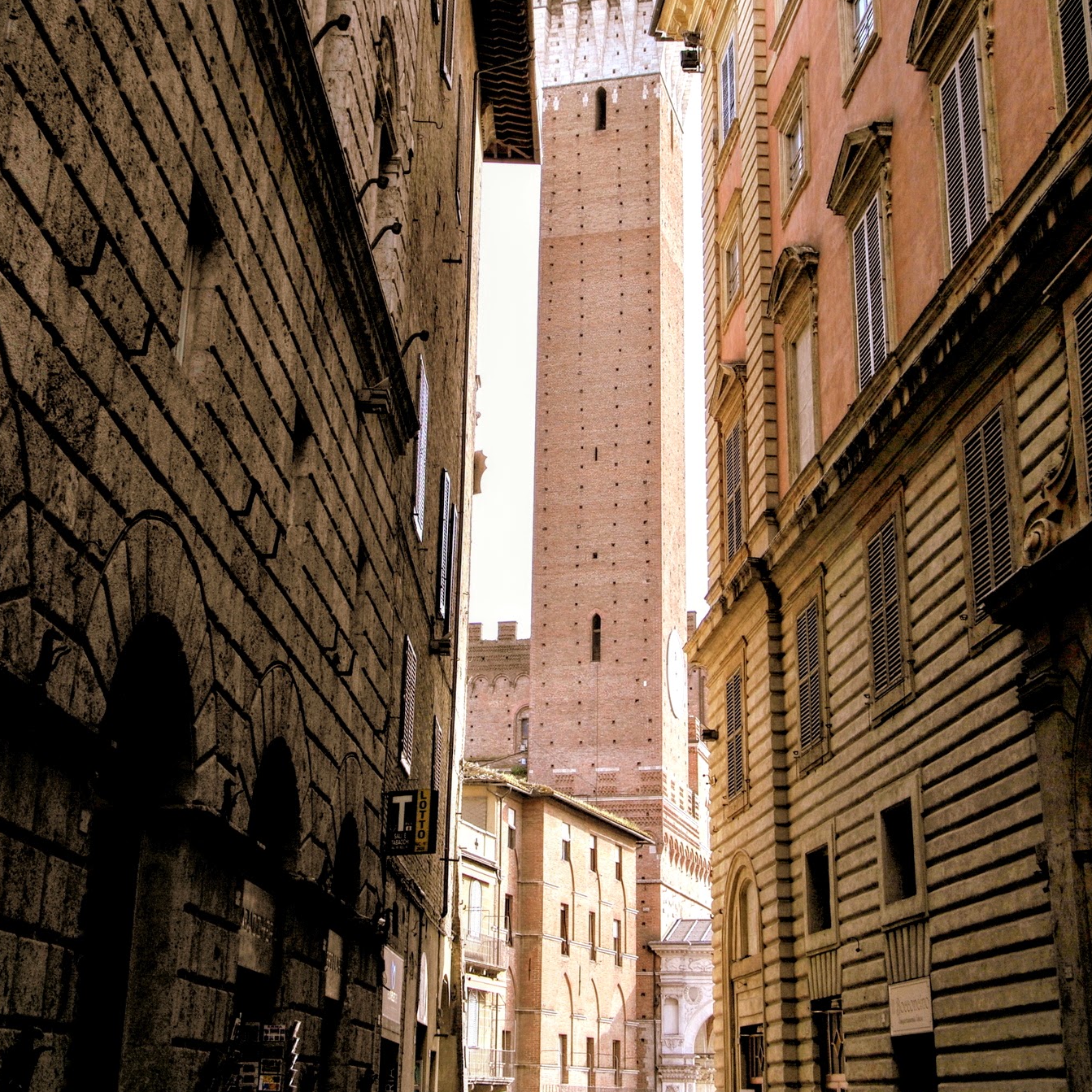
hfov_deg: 34.9
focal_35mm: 49
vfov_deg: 34.9
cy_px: 479
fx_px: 1736
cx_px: 540
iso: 100
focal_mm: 25
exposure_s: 1/200
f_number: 7.1
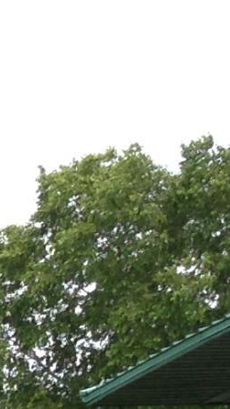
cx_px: -1017
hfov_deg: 4.2
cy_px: 670
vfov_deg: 8.6
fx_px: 2623
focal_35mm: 242
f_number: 2.4
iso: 50
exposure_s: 1/919
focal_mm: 4.13
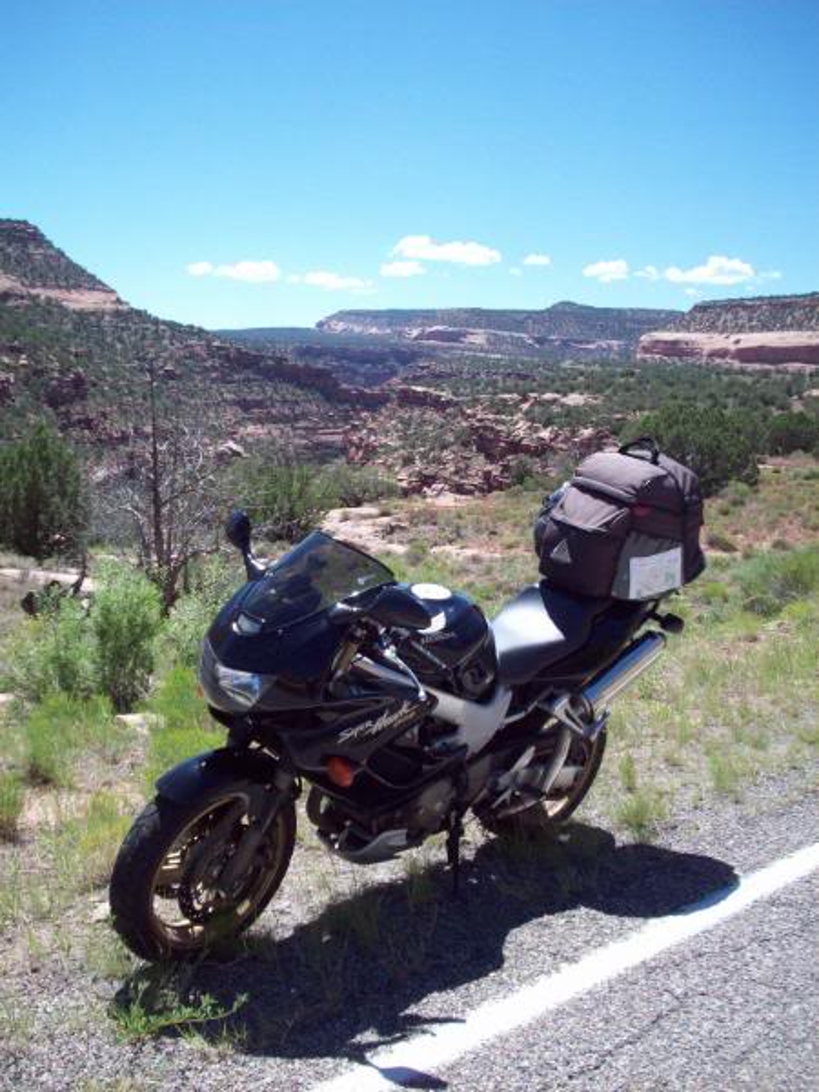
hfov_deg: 38.7
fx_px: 1167
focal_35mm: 37
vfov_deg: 50.1
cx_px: 410
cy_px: 546
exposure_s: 1/241
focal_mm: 6.2
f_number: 5.6
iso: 80
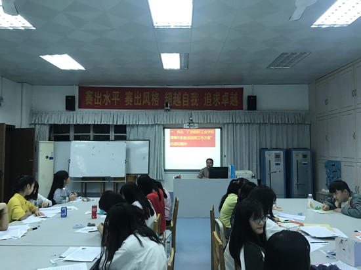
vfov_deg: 49.7
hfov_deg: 63.5
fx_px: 292
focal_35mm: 28
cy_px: 135
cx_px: 180
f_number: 1.8
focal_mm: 3.99
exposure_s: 1/20
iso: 40
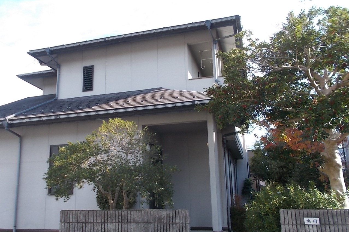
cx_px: 140
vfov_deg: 34.2
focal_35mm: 39
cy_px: 127
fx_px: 378
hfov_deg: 49.3
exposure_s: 1/250
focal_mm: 5.3
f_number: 3.4
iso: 80
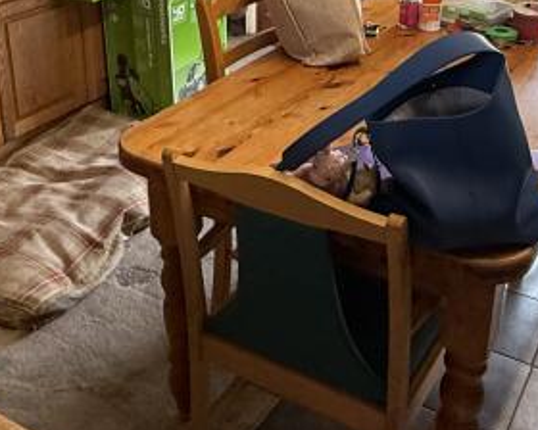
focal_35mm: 50
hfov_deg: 37.3
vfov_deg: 29.5
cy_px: 84
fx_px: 796
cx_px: 254
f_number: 2.2
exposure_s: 1/100
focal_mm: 2.22
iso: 400
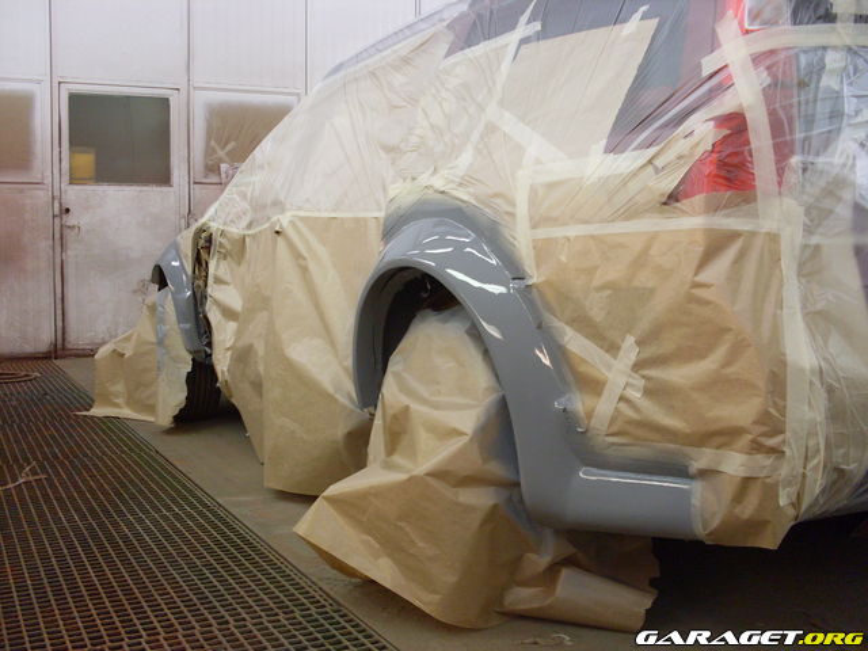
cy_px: 326
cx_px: 434
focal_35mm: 38
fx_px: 953
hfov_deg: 49.0
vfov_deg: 37.7
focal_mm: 6.3
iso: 120
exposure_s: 1/45
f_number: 2.8
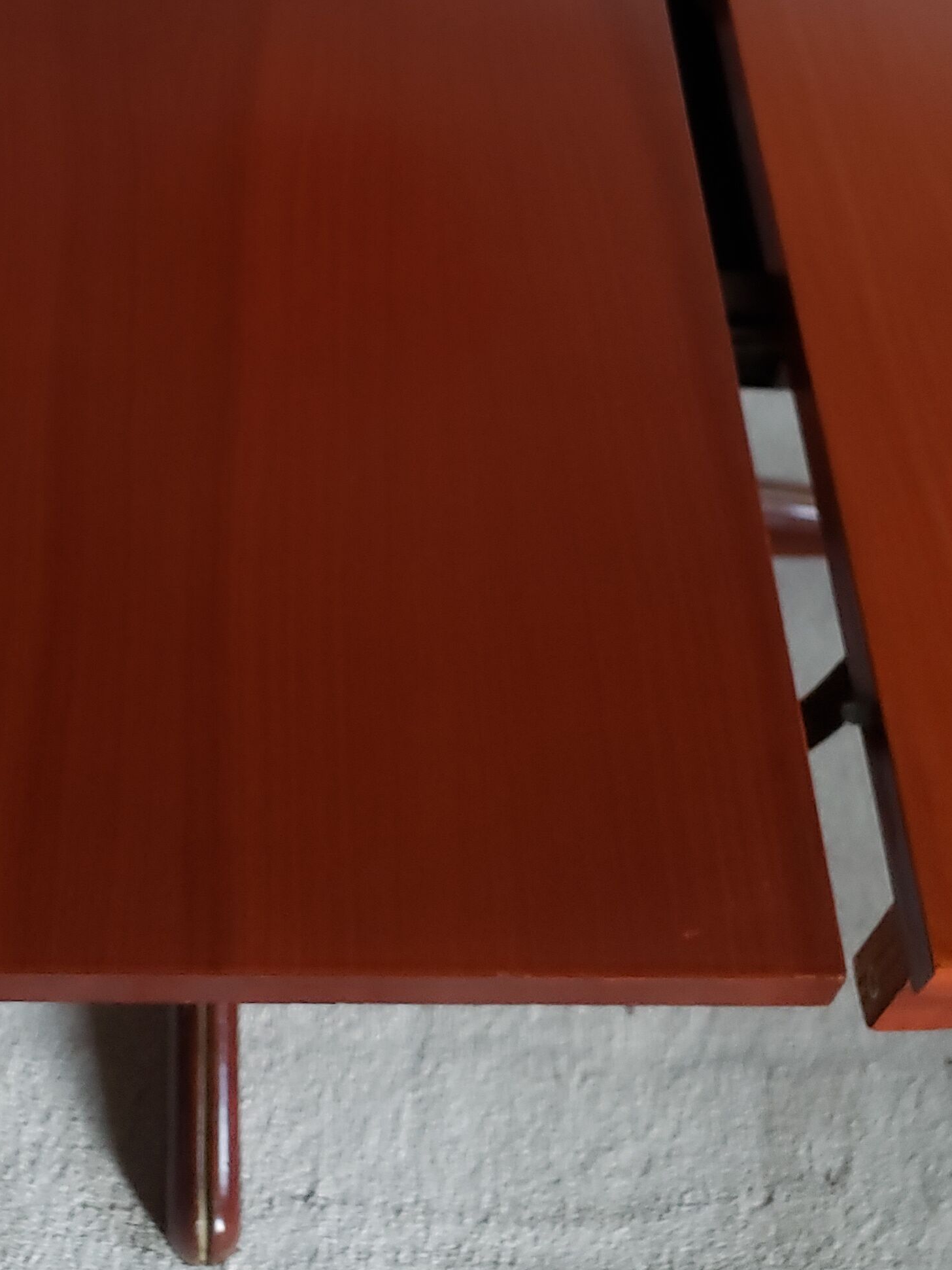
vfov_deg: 33.2
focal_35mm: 54
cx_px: 254
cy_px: 62
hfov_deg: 26.7
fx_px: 1980
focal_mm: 4.3
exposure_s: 1/10
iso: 320
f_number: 1.5
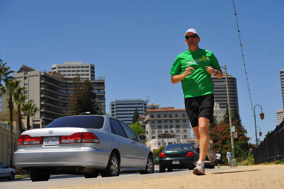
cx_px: 142
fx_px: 394
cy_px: 94
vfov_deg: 26.9
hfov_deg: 39.6
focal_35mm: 50
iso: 200
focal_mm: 50
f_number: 5.6
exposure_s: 1/2000
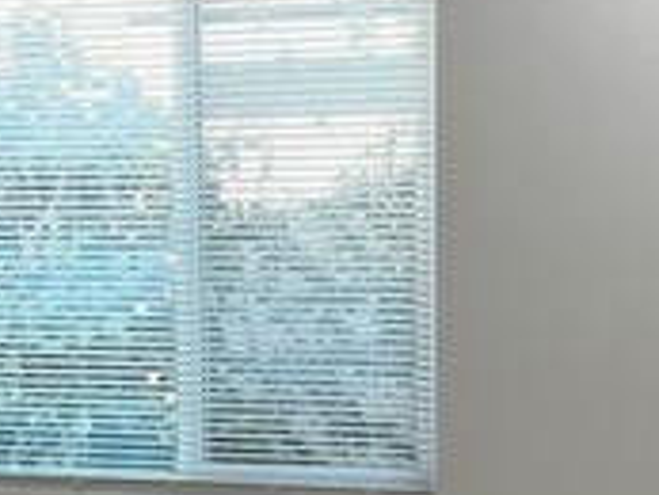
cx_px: 244
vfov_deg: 15.4
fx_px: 1829
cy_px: 369
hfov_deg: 20.4
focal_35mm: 96
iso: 64
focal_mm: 5.7
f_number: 1.5
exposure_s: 1/120
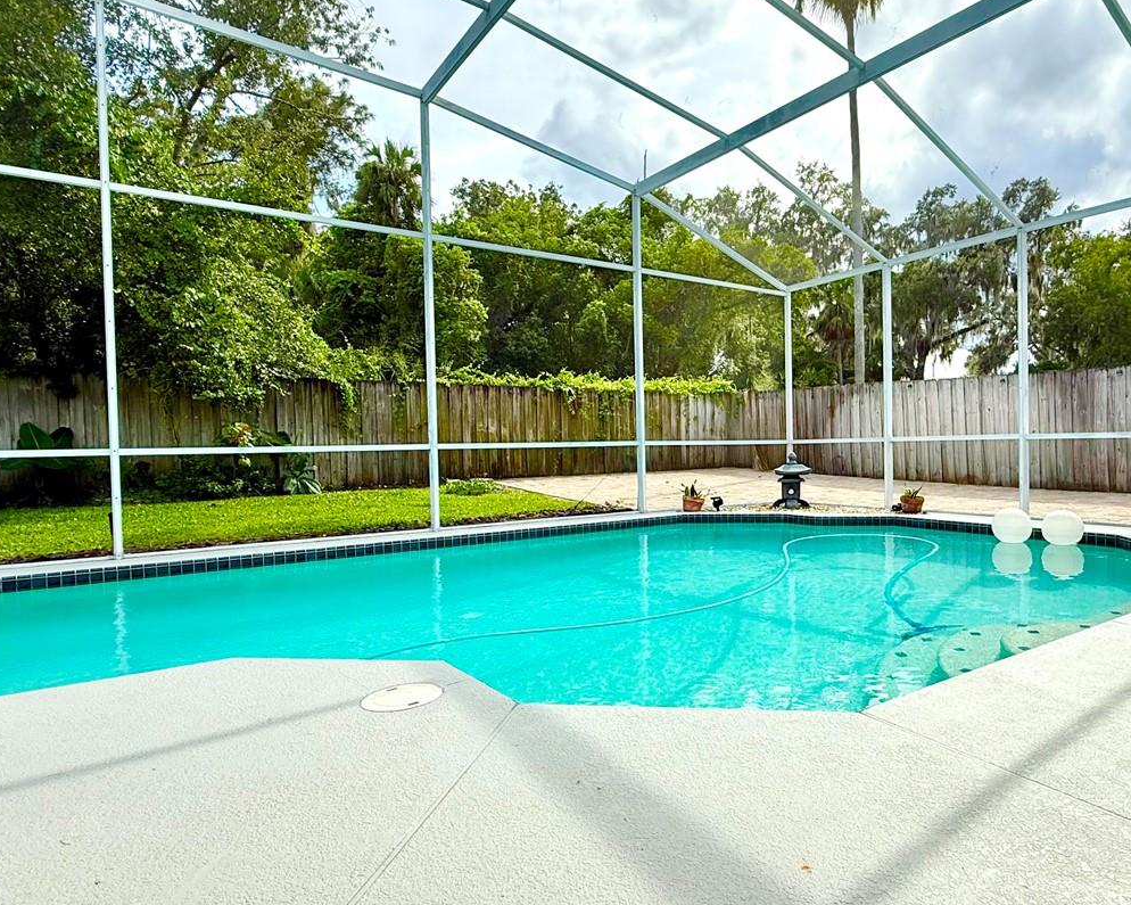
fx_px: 736
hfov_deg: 74.0
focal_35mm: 22
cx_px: 694
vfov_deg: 63.1
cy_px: 459
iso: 64
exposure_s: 1/985
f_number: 2.2
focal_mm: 2.22
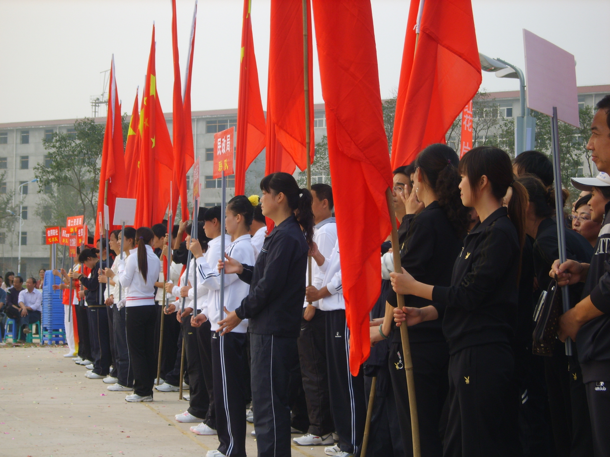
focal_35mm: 93
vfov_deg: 15.9
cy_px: 228
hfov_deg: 21.1
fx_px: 1639
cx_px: 305
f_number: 4.8
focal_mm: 19.3
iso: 50
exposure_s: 1/125
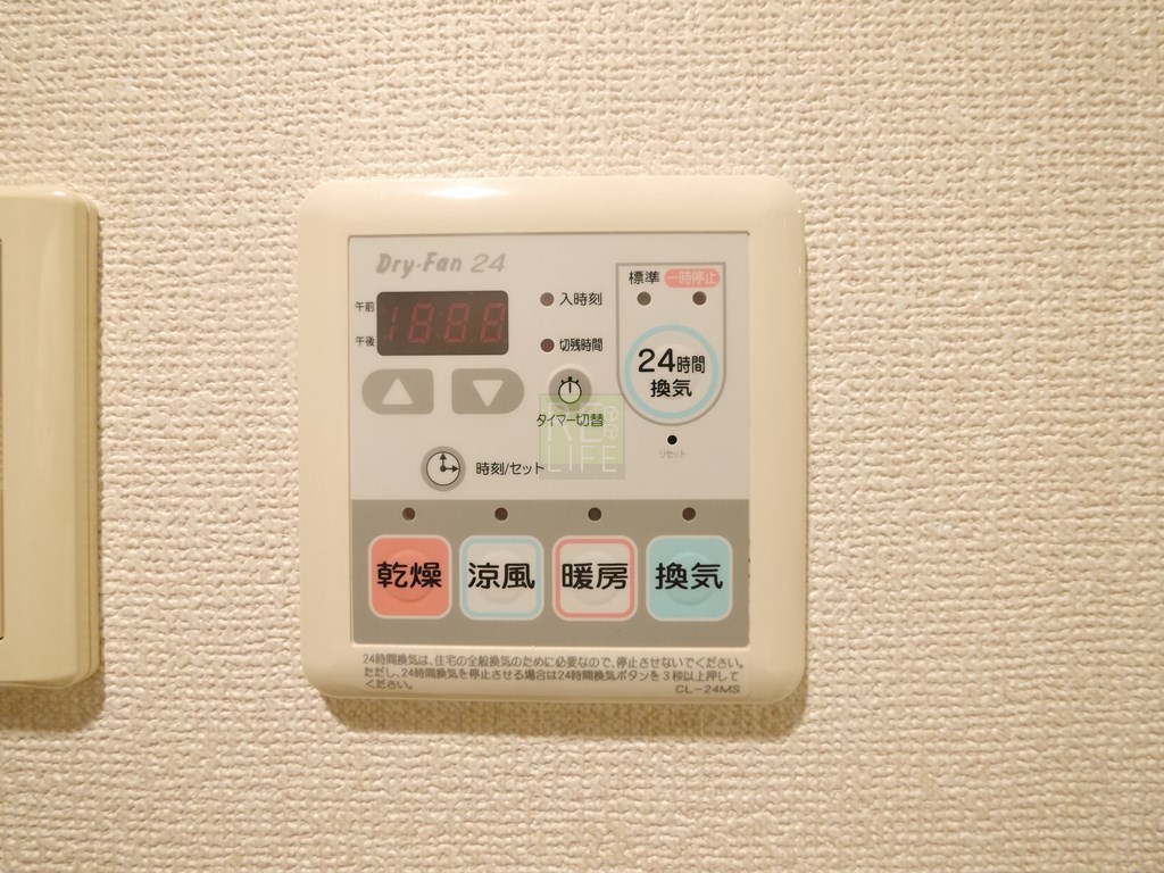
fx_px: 471
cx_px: 582
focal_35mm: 14
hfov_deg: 102.1
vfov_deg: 85.7
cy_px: 436
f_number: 4
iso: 2000
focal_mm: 7
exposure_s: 1/60
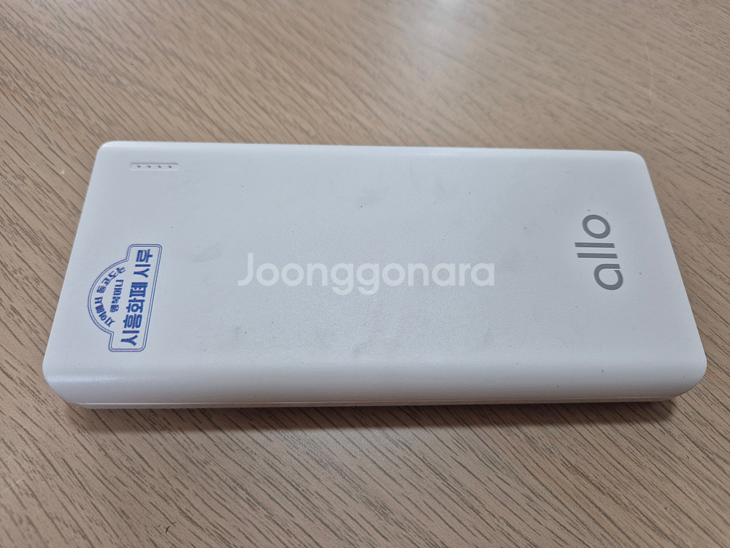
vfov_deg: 58.9
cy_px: 274
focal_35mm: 23
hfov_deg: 73.9
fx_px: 485
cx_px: 365
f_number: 1.8
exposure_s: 1/120
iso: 80
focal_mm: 5.4
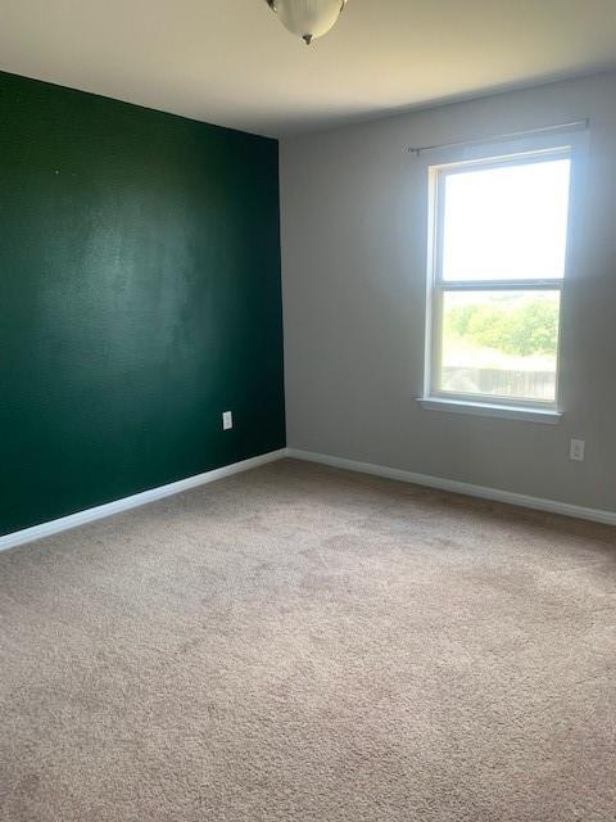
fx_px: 617
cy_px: 411
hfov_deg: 53.1
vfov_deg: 67.3
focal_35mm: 26
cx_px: 308
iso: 100
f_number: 1.8
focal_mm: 4.25
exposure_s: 1/72
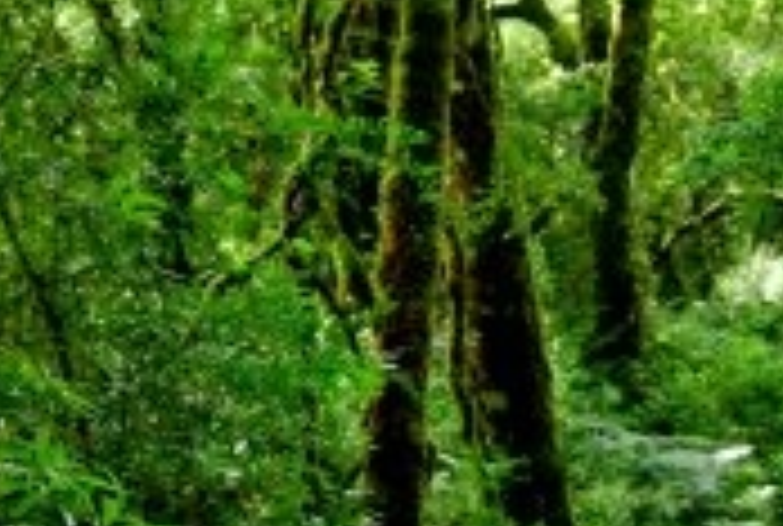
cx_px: 382
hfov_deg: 22.3
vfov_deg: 14.8
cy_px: 539
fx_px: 1984
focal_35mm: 91
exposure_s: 1/60
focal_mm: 31
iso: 250
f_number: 5.6
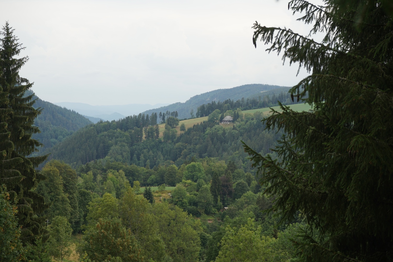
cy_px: 131
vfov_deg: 19.5
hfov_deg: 28.8
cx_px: 196
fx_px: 764
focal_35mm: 70
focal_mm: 70
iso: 160
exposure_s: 1/80
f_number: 10
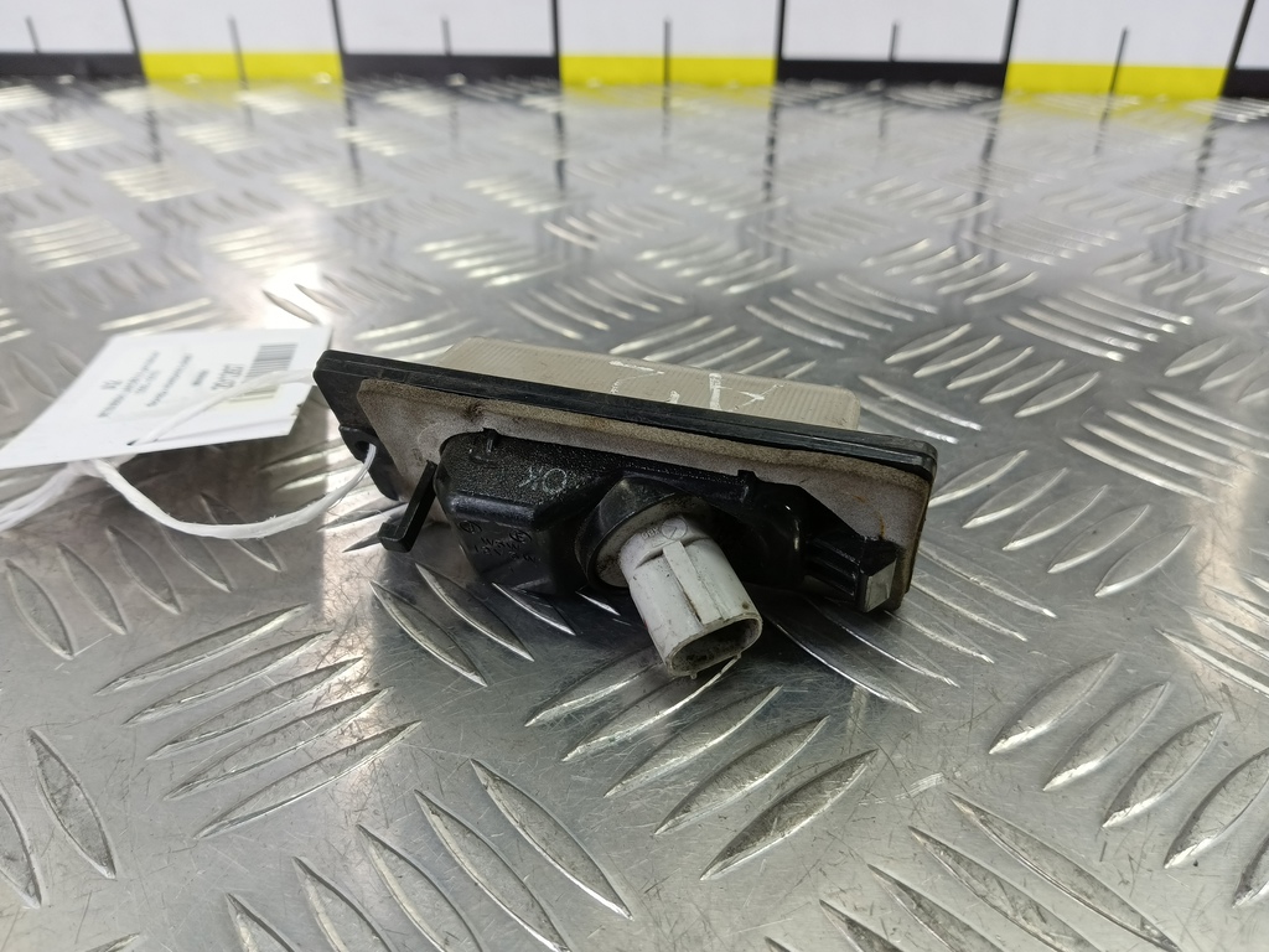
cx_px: 634
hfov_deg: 73.9
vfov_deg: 58.9
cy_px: 476
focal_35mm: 23
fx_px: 843
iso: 146
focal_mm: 4.11
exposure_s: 1/50
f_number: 1.6
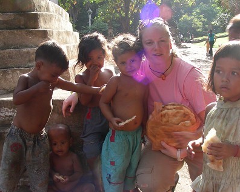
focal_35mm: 45
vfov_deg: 33.4
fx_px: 320
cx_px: 135
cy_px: 108
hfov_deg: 41.1
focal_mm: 6.3
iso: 50
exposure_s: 1/128
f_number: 4
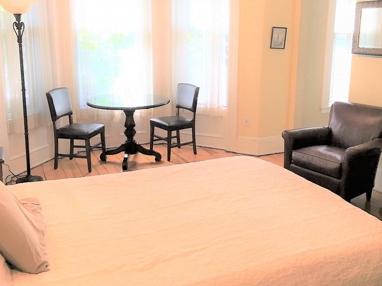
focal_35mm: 37
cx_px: 217
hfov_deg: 50.0
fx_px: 408
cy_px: 114
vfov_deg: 38.5
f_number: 2.2
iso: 32
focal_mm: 4.15
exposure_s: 1/40
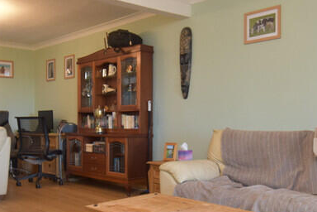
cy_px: 110
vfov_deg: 33.4
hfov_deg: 48.4
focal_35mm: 40
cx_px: 148
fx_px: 352
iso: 500
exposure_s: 1/60
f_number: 4
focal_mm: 10
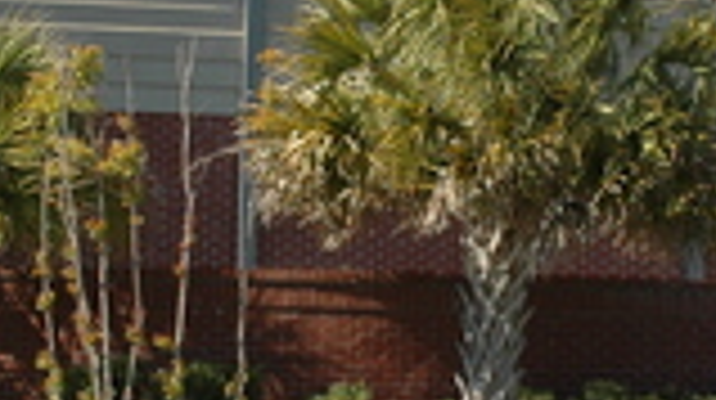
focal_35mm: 184
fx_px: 3489
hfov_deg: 11.7
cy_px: 146
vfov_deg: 6.6
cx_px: 410
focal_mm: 31
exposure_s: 1/250
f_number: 8
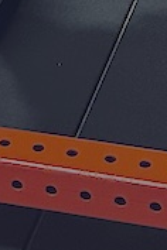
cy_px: -437
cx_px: 75
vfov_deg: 8.6
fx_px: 1447
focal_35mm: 208
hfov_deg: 6.6
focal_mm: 5.7
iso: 320
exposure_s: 1/60
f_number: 1.5
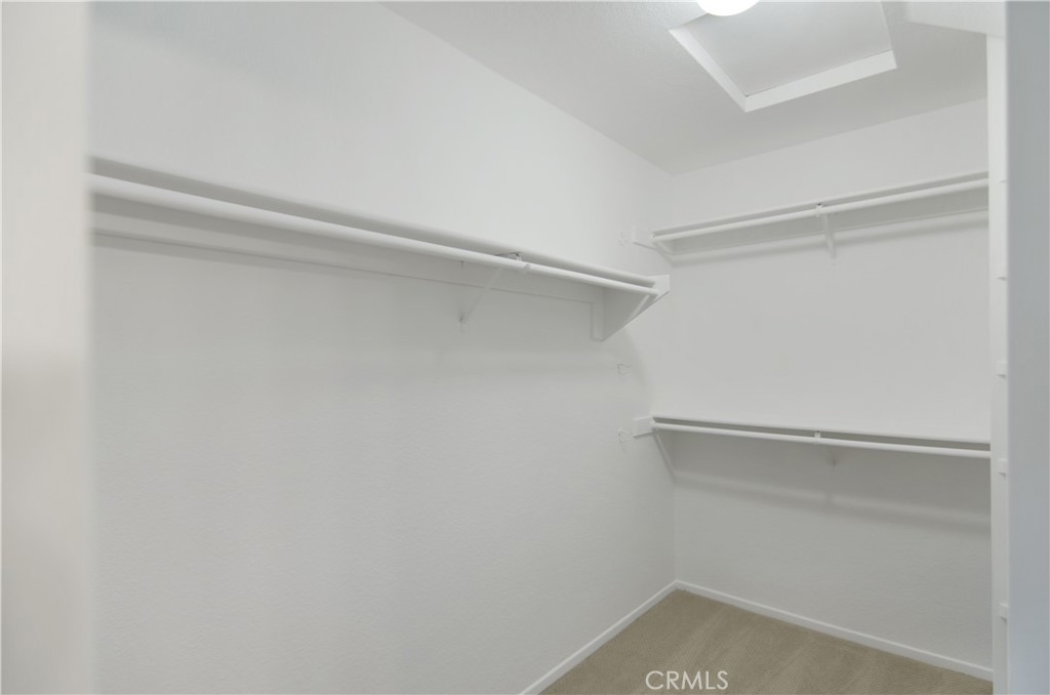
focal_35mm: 16
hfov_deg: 95.1
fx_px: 480
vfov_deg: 71.8
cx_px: 525
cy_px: 348
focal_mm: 11
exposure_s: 1/4
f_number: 3.2
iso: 100
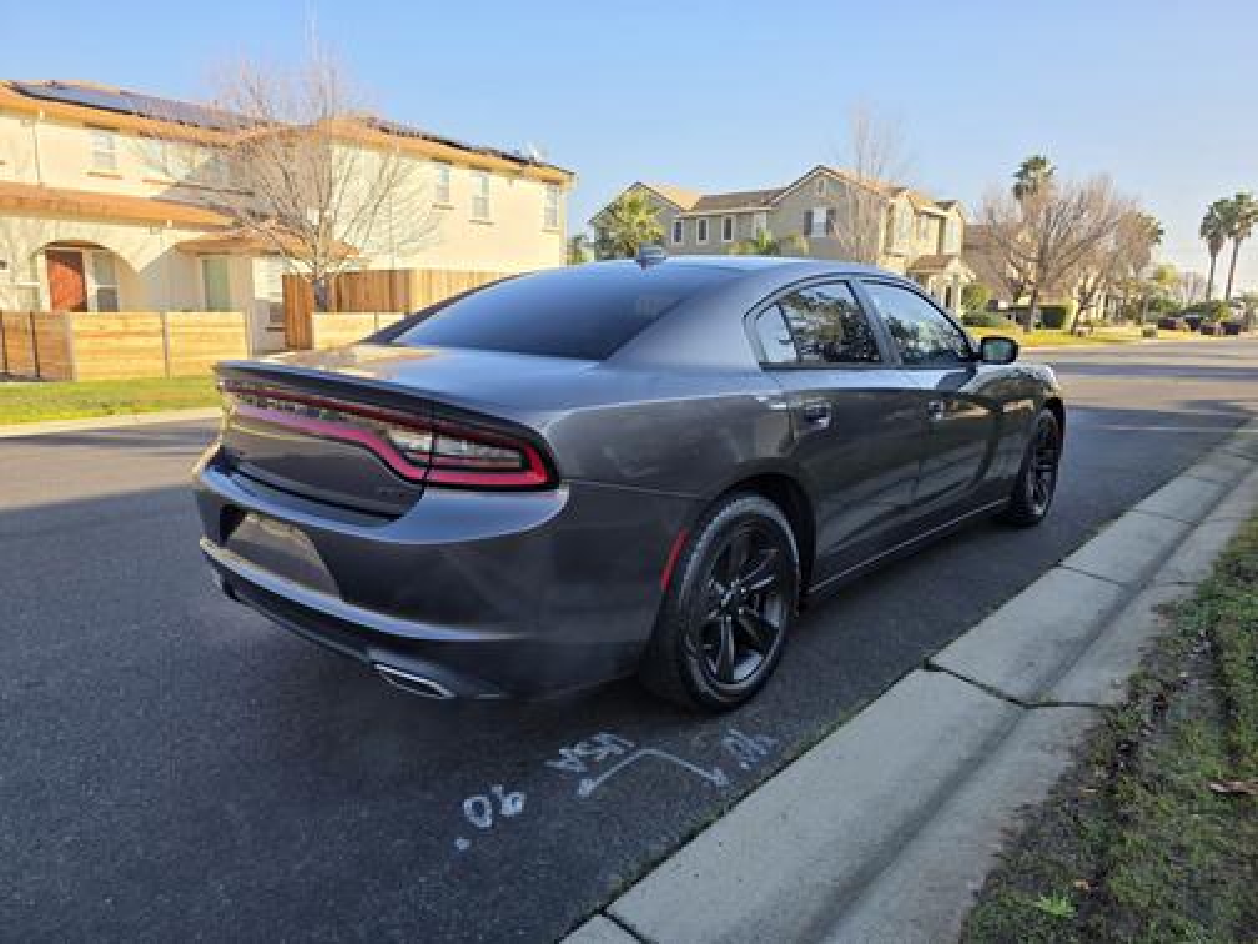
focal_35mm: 23
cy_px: 472
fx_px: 836
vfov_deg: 58.9
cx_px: 629
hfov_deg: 73.9
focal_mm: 6.3
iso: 80
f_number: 1.7
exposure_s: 1/2296
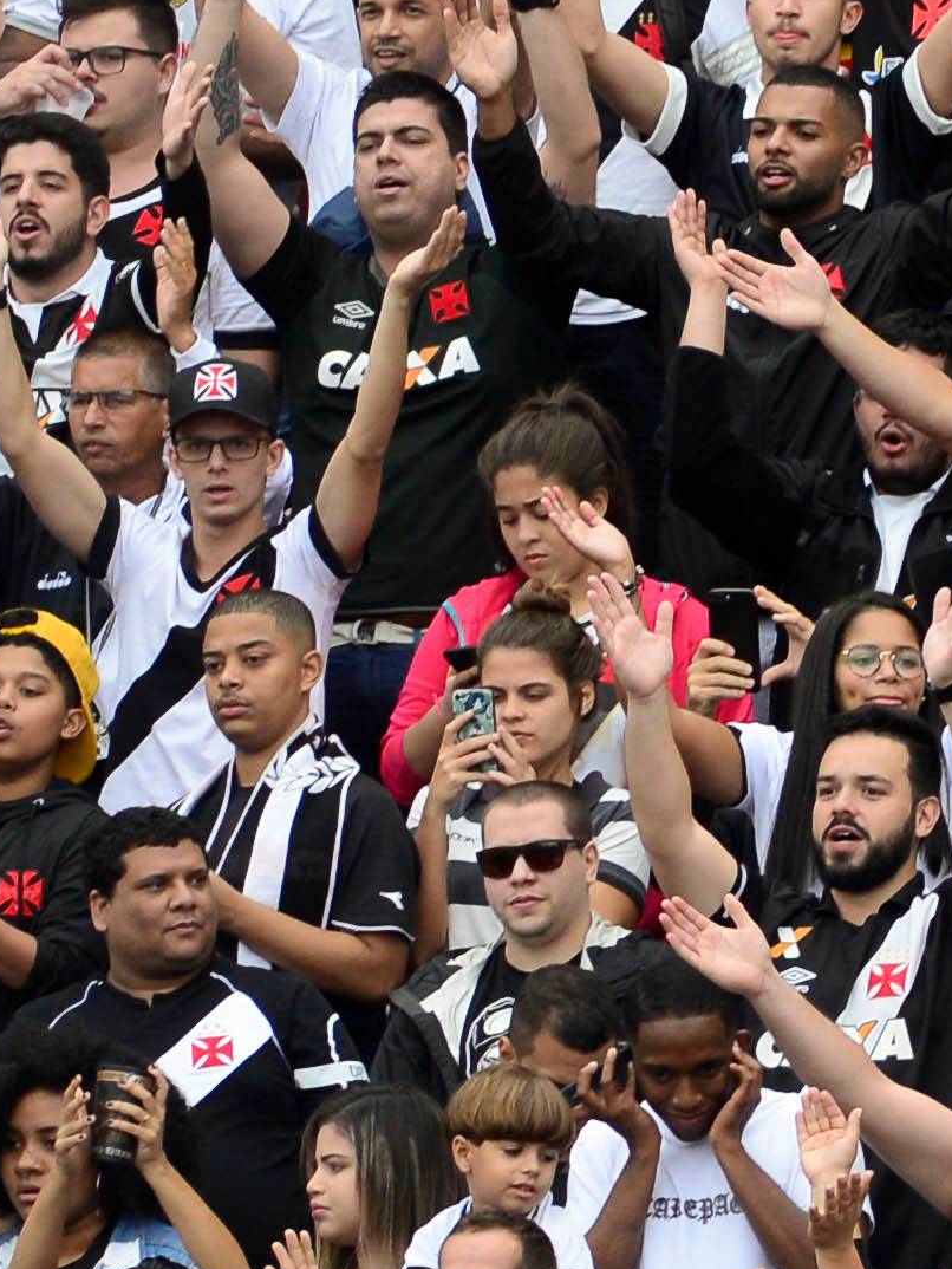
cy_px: -410
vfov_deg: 1.2
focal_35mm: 1616
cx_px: 3366
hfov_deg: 0.9
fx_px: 59234
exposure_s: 1/640
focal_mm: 300
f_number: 4.5
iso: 640
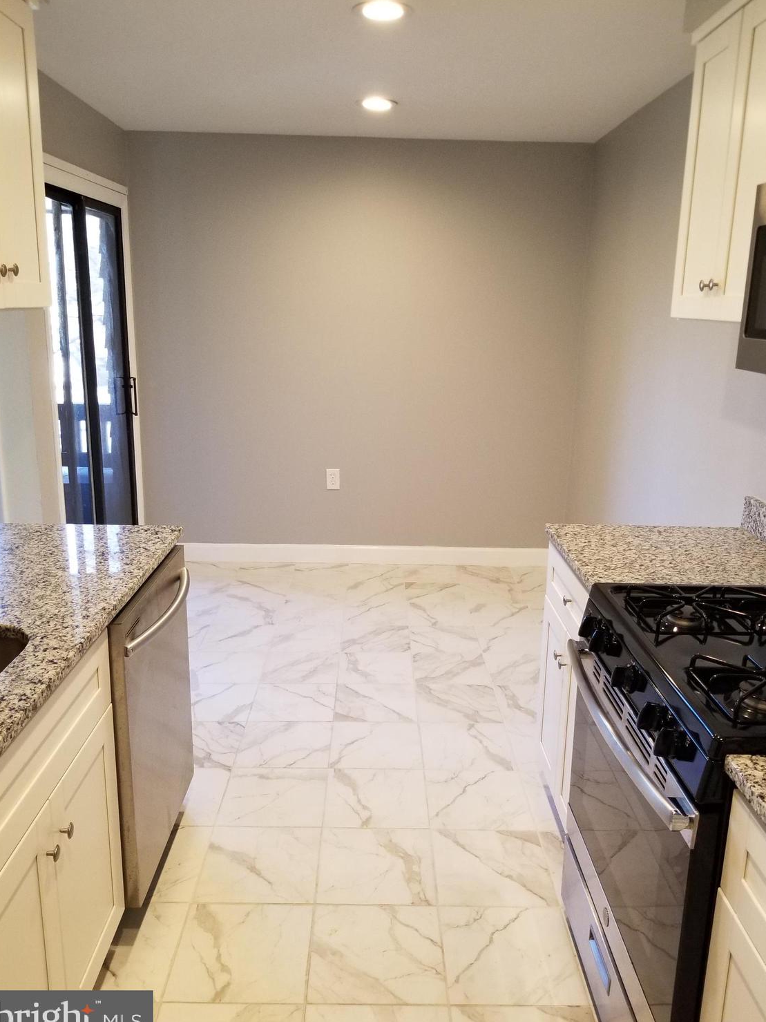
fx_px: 797
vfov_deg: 65.3
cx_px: 379
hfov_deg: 51.3
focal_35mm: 27
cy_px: 516
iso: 200
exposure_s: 1/60
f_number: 1.7
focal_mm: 4.25
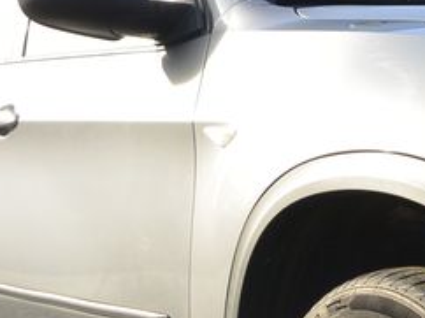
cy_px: 303
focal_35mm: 110
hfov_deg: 16.6
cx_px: 590
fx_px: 1349
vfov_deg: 13.3
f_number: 6.3
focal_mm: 10
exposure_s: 1/250
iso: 160
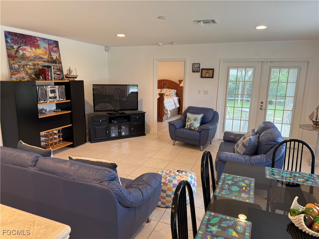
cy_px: 120
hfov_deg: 71.6
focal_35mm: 24
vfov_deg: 56.8
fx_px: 221
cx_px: 160
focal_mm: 6.76
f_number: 1.78
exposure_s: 1/60
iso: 125
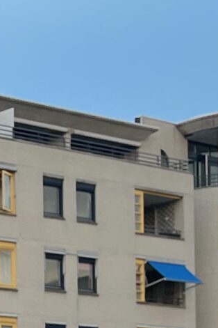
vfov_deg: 12.9
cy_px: 545
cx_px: -417
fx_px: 1335
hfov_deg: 8.1
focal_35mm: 147
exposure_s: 1/121
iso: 64
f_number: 1.6
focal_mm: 4.2
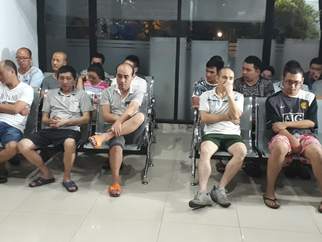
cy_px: 108
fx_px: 316
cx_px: 156
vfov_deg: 41.7
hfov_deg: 53.9
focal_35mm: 34
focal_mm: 3.6
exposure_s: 1/17
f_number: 1.9
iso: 400
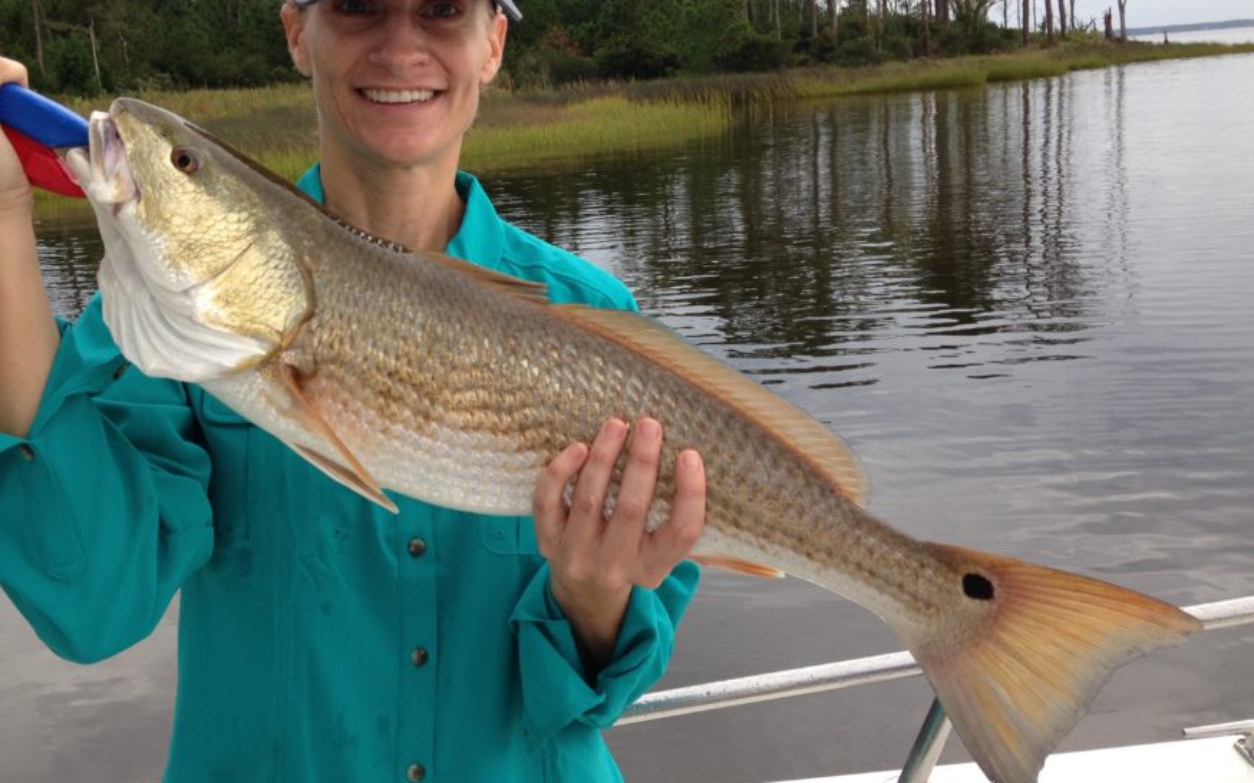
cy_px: 317
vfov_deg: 31.2
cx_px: 529
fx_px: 1401
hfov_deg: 48.0
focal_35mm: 41
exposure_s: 1/212
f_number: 2.4
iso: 50
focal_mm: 4.12
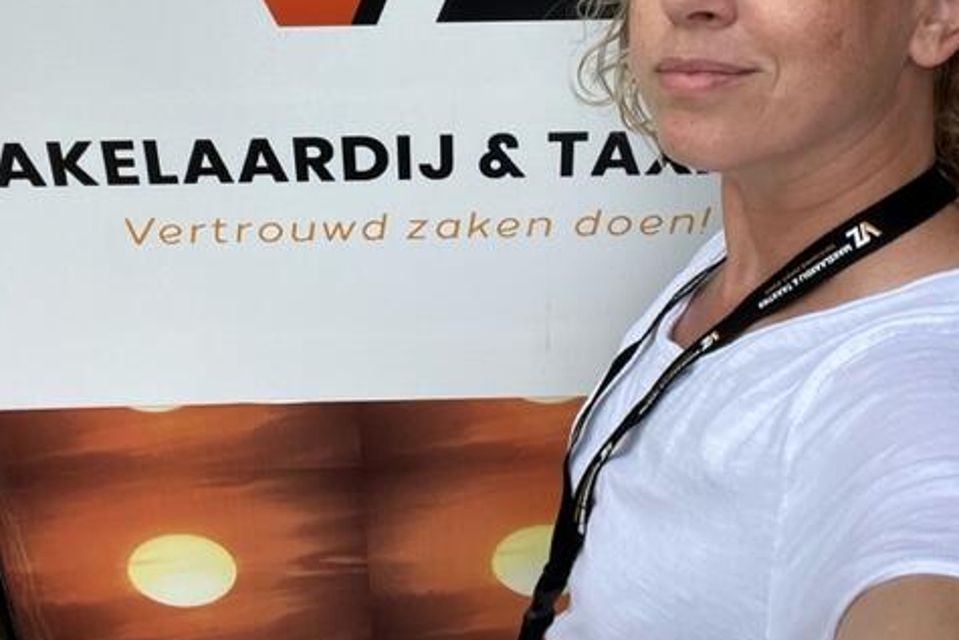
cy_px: 121
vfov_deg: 31.1
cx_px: 481
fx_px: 1119
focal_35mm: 42
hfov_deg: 46.4
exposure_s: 1/116
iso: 100
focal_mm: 2.71
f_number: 2.2
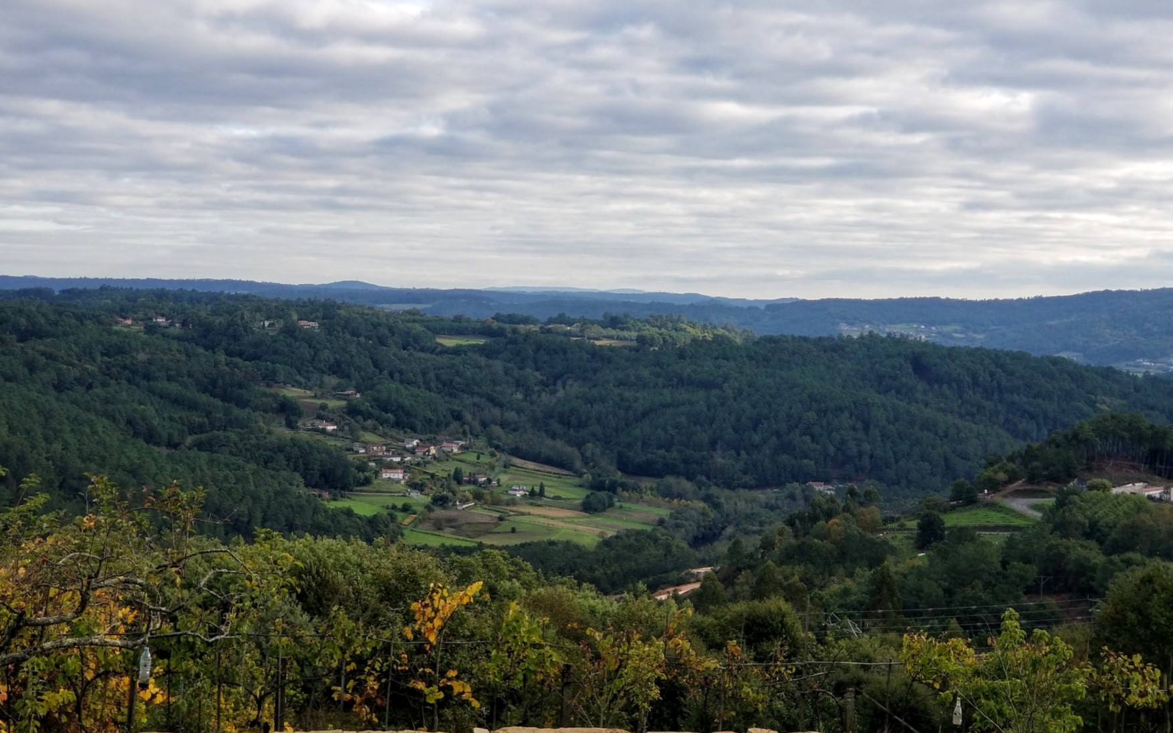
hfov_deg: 32.5
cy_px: 345
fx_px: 2014
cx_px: 619
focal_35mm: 63
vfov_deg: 20.6
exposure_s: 1/370
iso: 25
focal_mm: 6
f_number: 2.4
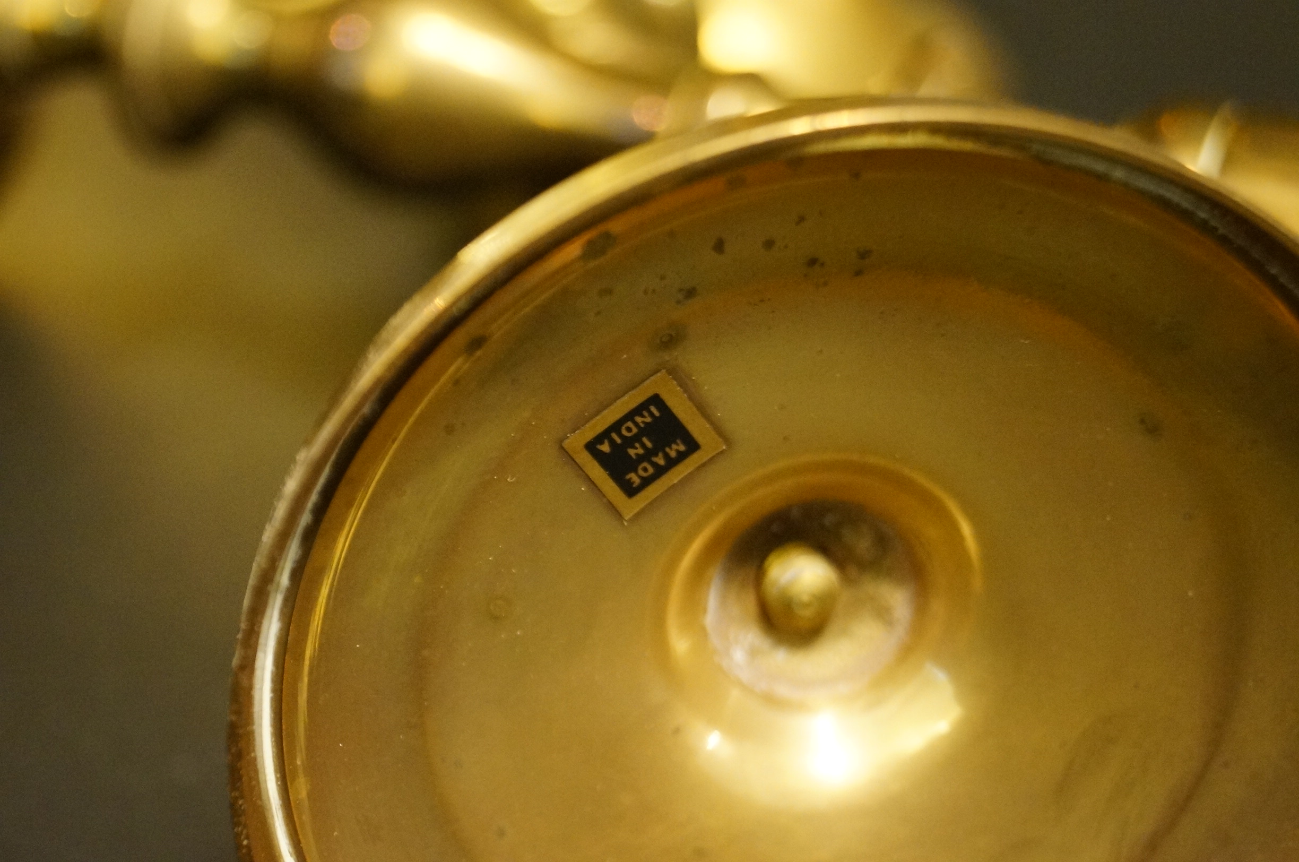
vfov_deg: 16.5
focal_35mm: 82
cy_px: 431
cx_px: 650
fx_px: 2972
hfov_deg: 24.7
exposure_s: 1/15
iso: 3200
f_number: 5.6
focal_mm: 55
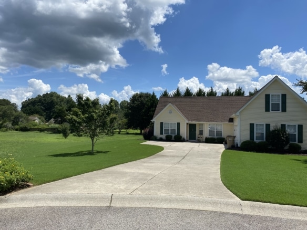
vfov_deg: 53.1
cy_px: 115
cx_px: 154
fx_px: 231
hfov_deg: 67.3
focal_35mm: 26
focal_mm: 4.25
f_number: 1.8
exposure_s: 1/4444
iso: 32
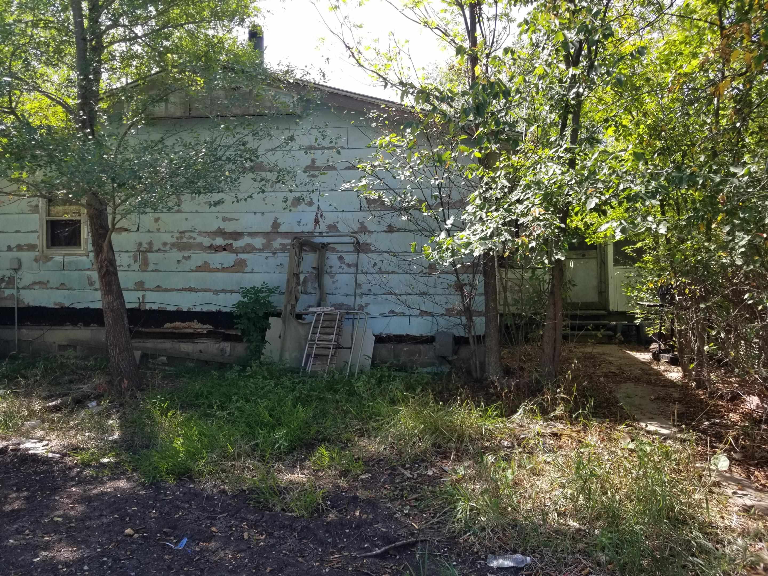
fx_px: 577
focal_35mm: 26
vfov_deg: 53.1
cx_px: 384
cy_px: 288
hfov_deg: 67.3
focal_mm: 4.25
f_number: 1.7
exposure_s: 1/520
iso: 50
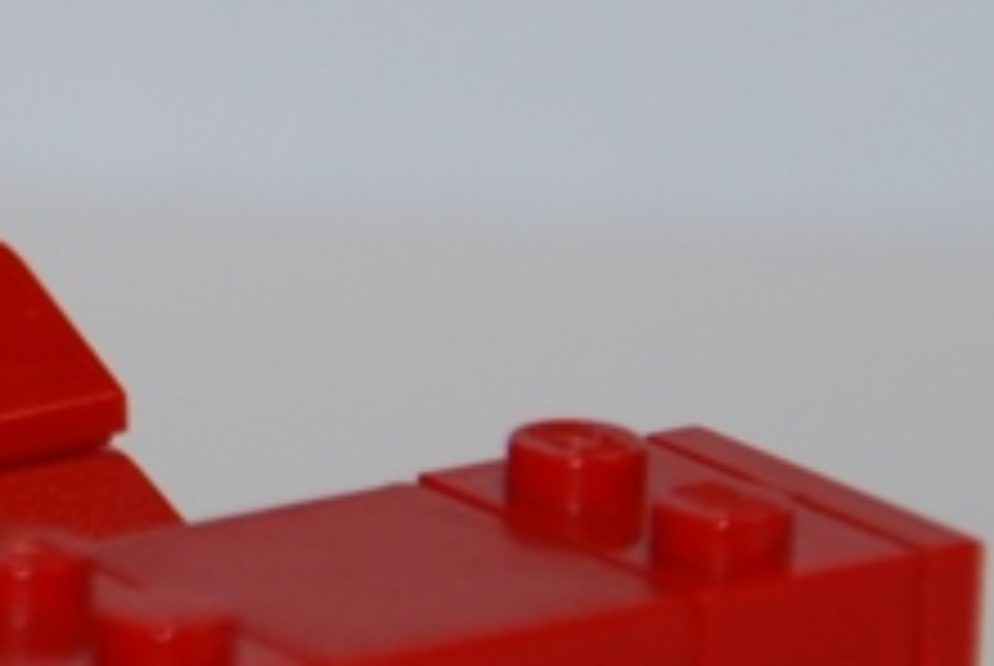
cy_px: 338
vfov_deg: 1.3
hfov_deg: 1.9
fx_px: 30025
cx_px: -333
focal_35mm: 1086
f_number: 6.3
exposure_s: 1/60
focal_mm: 200
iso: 400
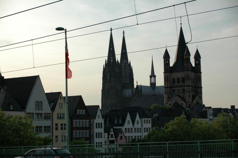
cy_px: 79
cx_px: 119
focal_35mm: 75
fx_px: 495
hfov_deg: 27.0
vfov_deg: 18.2
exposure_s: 1/500
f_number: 11
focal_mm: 50
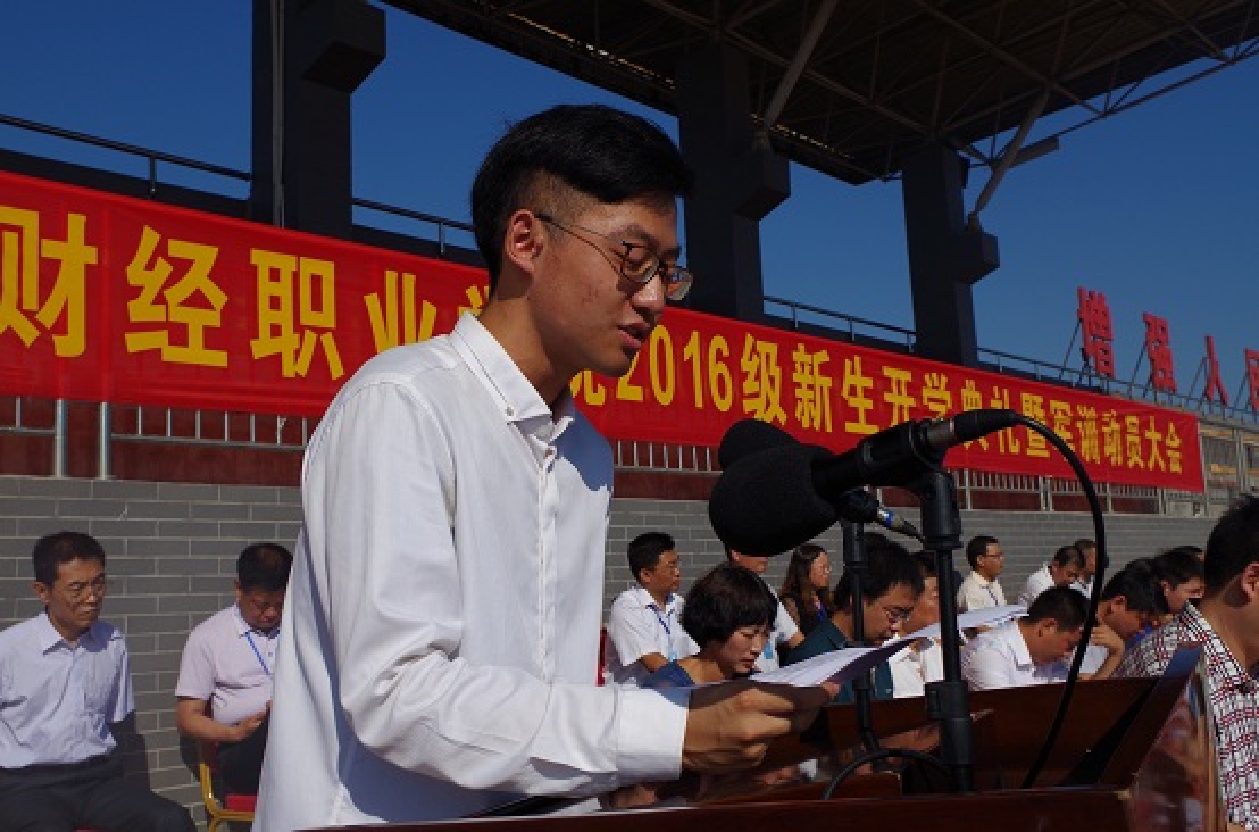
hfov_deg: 53.3
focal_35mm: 36
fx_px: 1255
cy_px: 416
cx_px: 630
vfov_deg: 36.7
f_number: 9
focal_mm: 24.38
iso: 100
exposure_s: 1/500
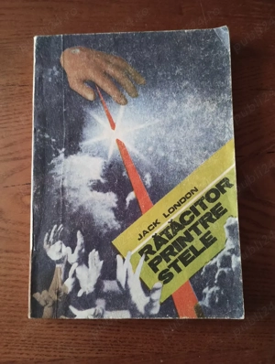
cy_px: 182
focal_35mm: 28
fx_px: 296
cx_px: 138
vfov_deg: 63.4
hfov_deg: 49.9
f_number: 1.8
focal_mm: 4.27
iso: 2844
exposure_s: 1/20
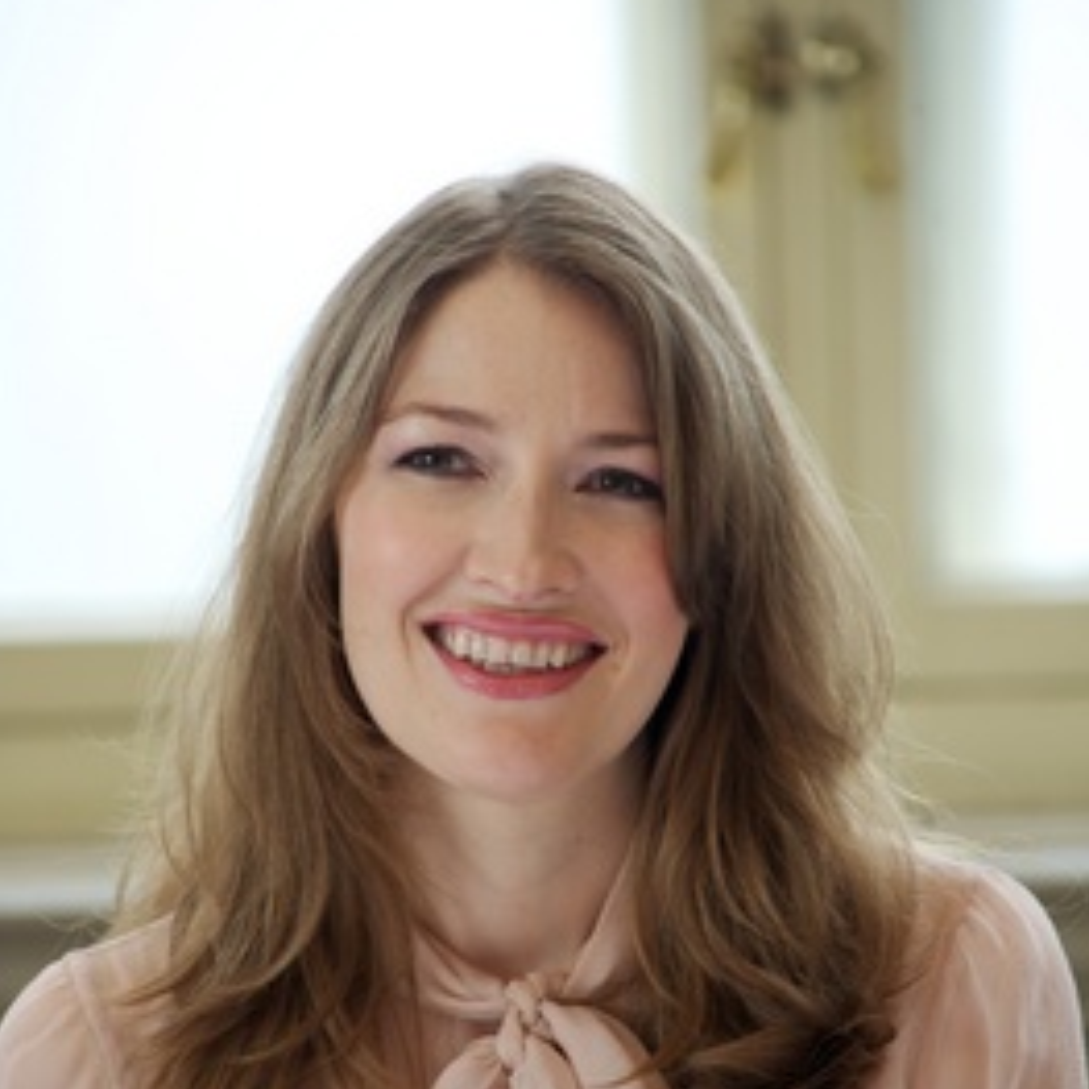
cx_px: 547
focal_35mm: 258
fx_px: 9183
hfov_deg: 6.8
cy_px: 733
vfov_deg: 6.8
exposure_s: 1/60
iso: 500
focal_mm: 200
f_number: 5.6
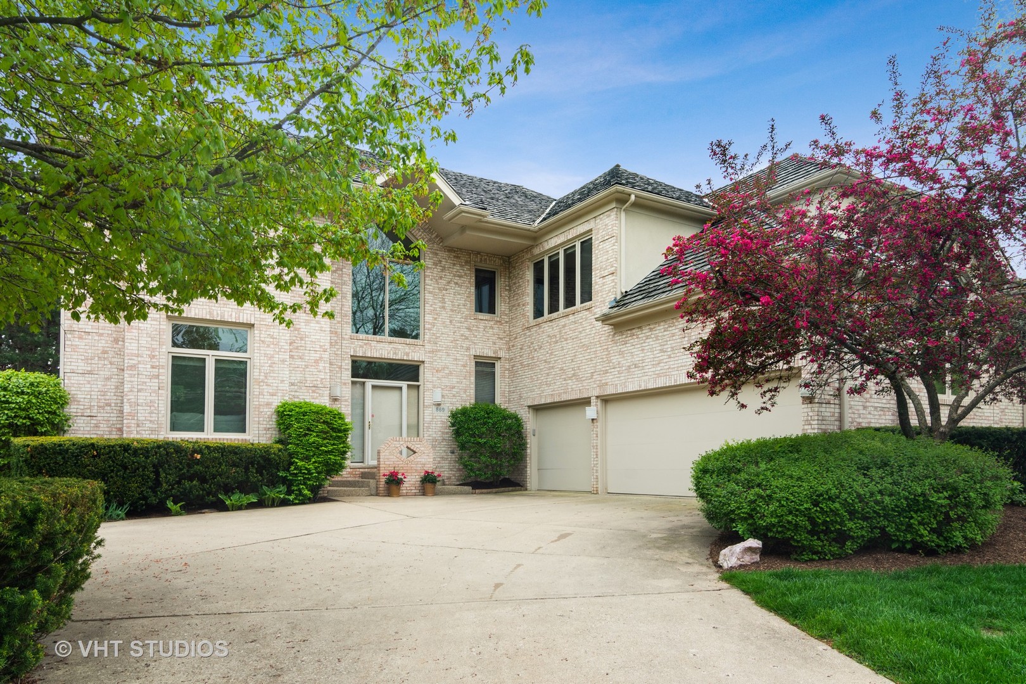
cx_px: 513
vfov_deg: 59.5
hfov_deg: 81.2
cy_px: 342
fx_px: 598
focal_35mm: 21
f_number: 8
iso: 200
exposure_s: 1/40
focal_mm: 14
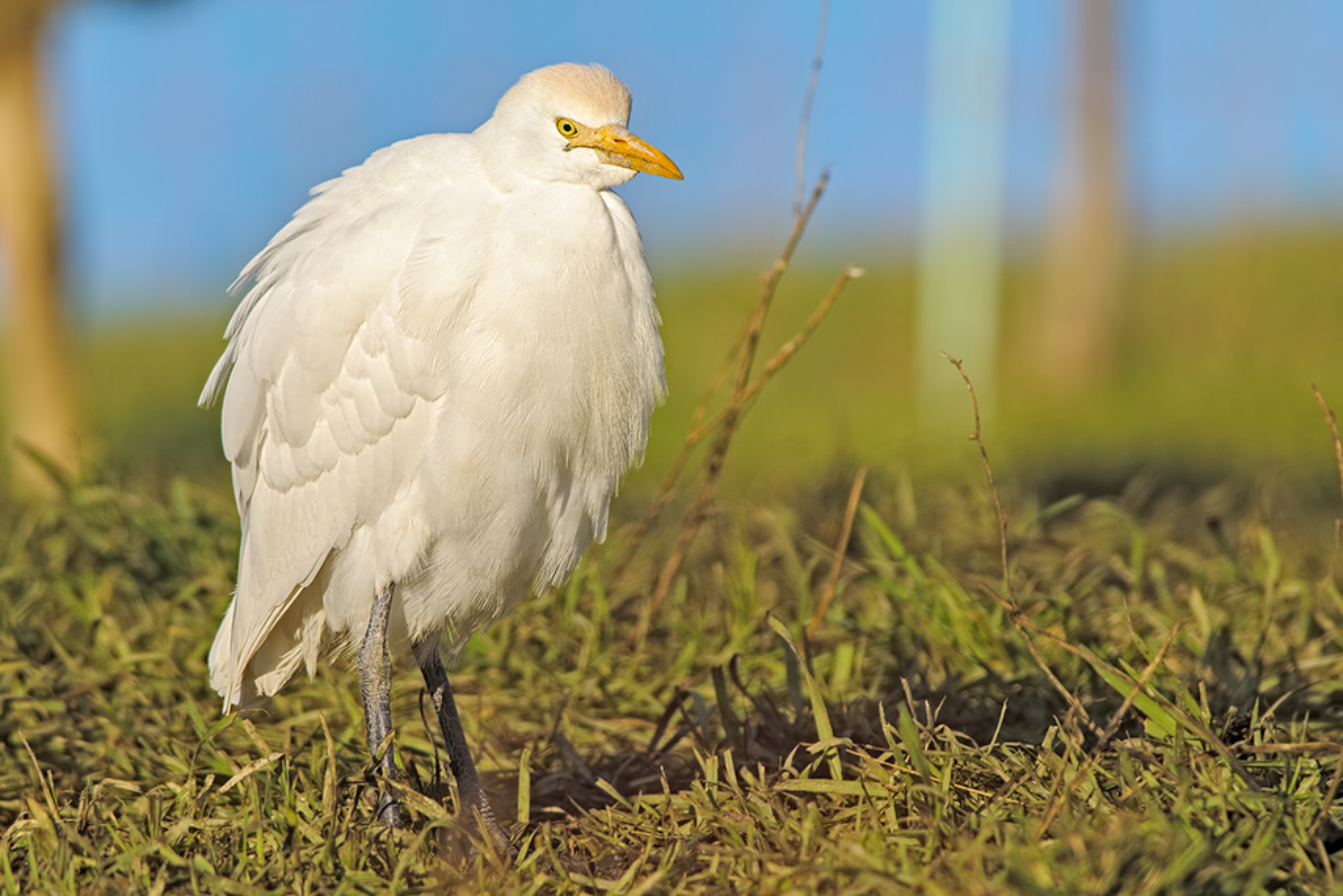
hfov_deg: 3.3
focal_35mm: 630
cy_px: 448
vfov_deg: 2.2
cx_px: 672
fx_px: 23504
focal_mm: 420
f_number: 7.1
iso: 200
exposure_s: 1/1000
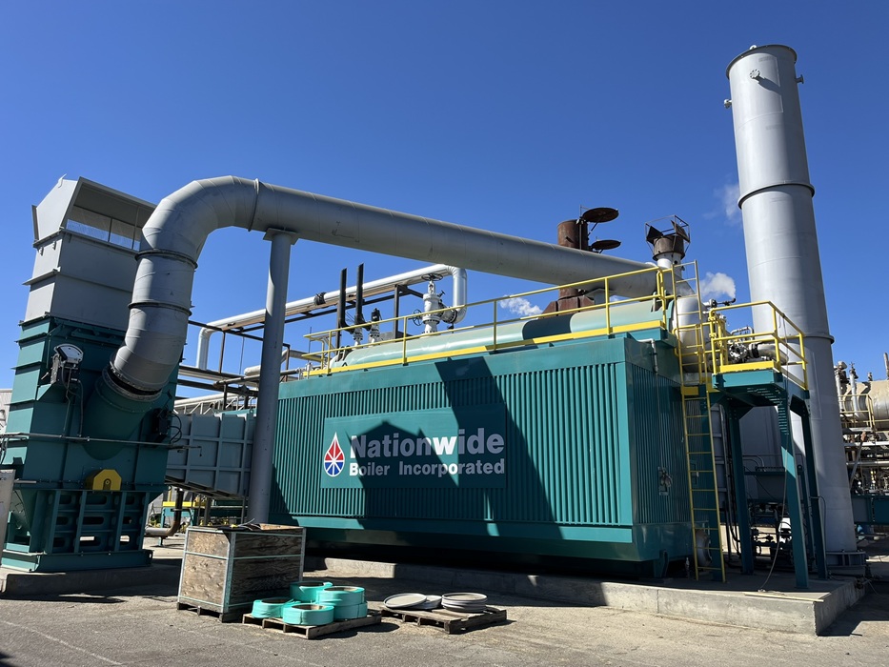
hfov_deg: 67.3
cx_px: 444
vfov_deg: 53.1
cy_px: 334
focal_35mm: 26
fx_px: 668
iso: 50
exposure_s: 1/2688
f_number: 1.6
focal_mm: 5.1
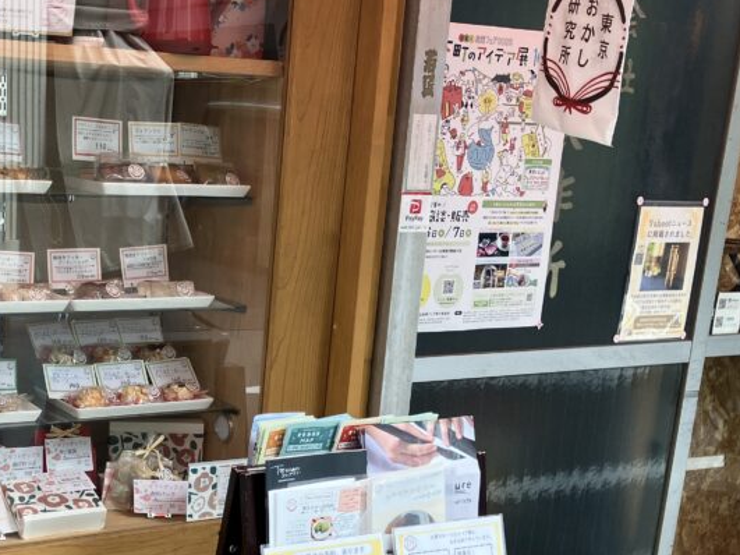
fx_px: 1154
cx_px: 118
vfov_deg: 26.6
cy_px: 424
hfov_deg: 34.2
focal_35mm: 54
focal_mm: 3.99
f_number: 1.8
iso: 40
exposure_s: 1/121
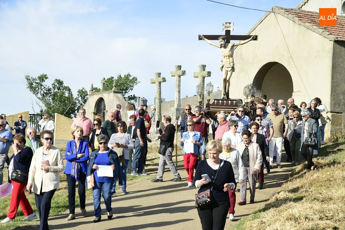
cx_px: 172
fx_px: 815
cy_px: 115
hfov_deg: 23.9
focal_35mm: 85
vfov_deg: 16.1
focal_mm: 85
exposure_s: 1/125
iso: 160
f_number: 11
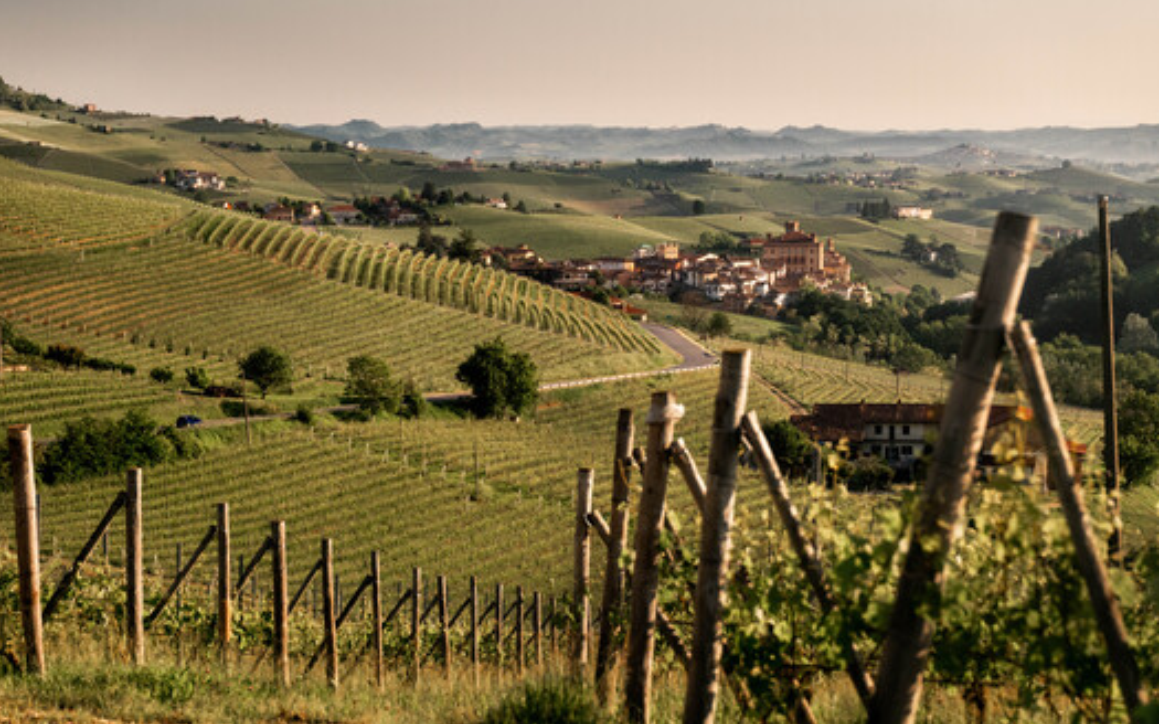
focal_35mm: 85
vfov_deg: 15.4
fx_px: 2685
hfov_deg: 24.4
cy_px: 424
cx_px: 565
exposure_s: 1/4000
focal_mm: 73
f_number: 3.8
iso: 800
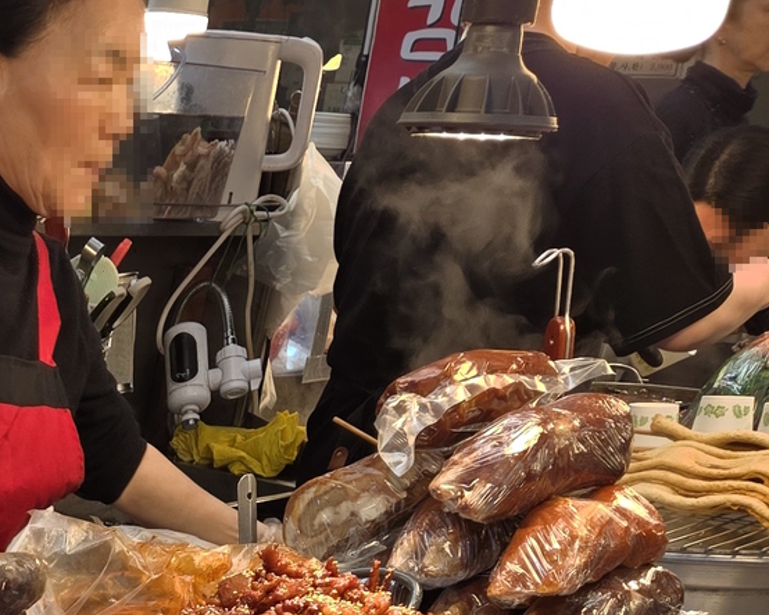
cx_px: -279
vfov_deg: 16.8
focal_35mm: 81
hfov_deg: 21.0
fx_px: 1843
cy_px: 986
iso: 25
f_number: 1.8
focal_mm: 5.4
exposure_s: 1/140
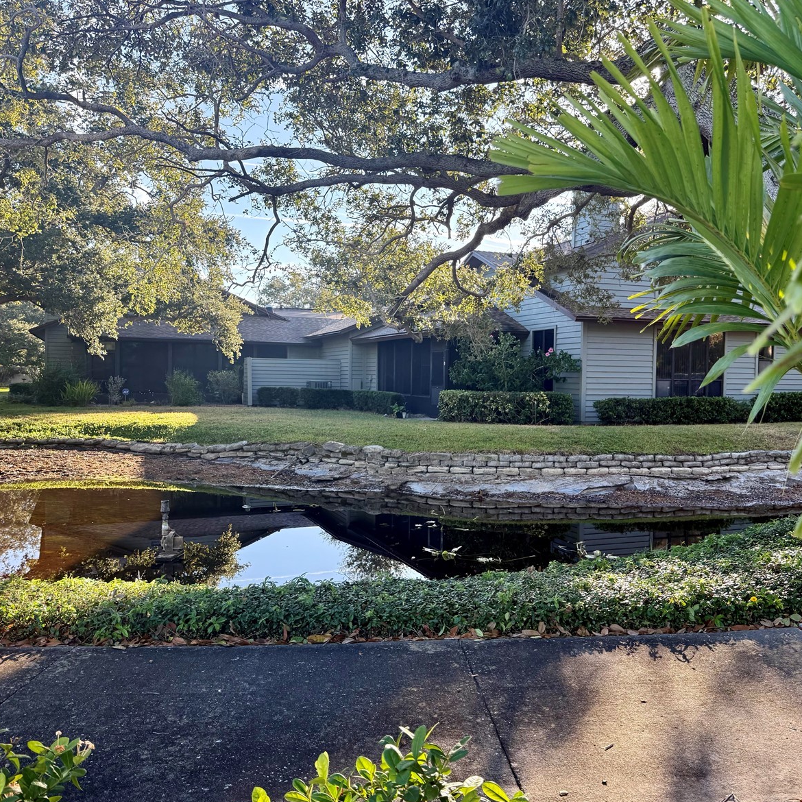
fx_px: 760
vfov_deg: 55.6
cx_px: 430
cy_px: 397
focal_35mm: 29
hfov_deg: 55.6
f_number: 1.78
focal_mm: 6.76
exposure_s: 1/660
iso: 100
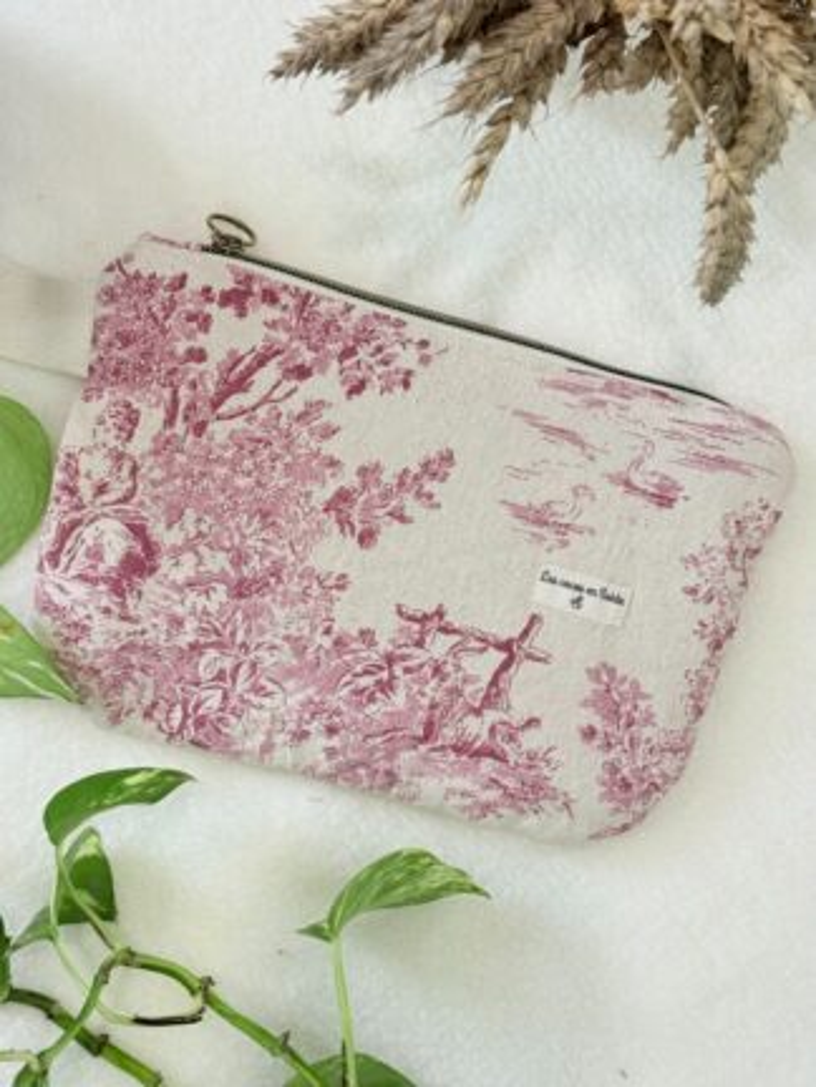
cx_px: 408
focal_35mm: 48
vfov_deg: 39.7
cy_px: 544
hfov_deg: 30.3
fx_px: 1509
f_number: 1.78
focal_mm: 6.76
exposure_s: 1/60
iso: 125
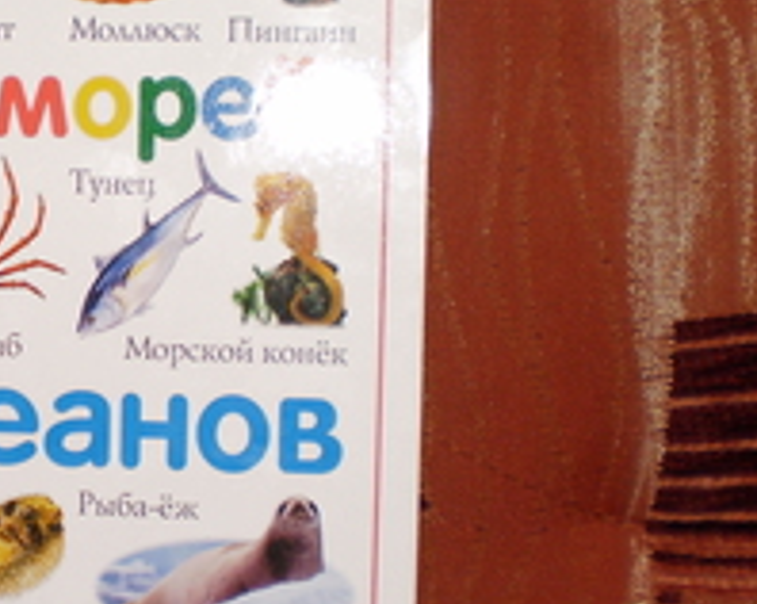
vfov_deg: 19.1
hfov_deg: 22.9
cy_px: 294
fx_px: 1791
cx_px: 0
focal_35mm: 80
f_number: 3.1
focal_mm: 6.3
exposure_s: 1/30
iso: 125
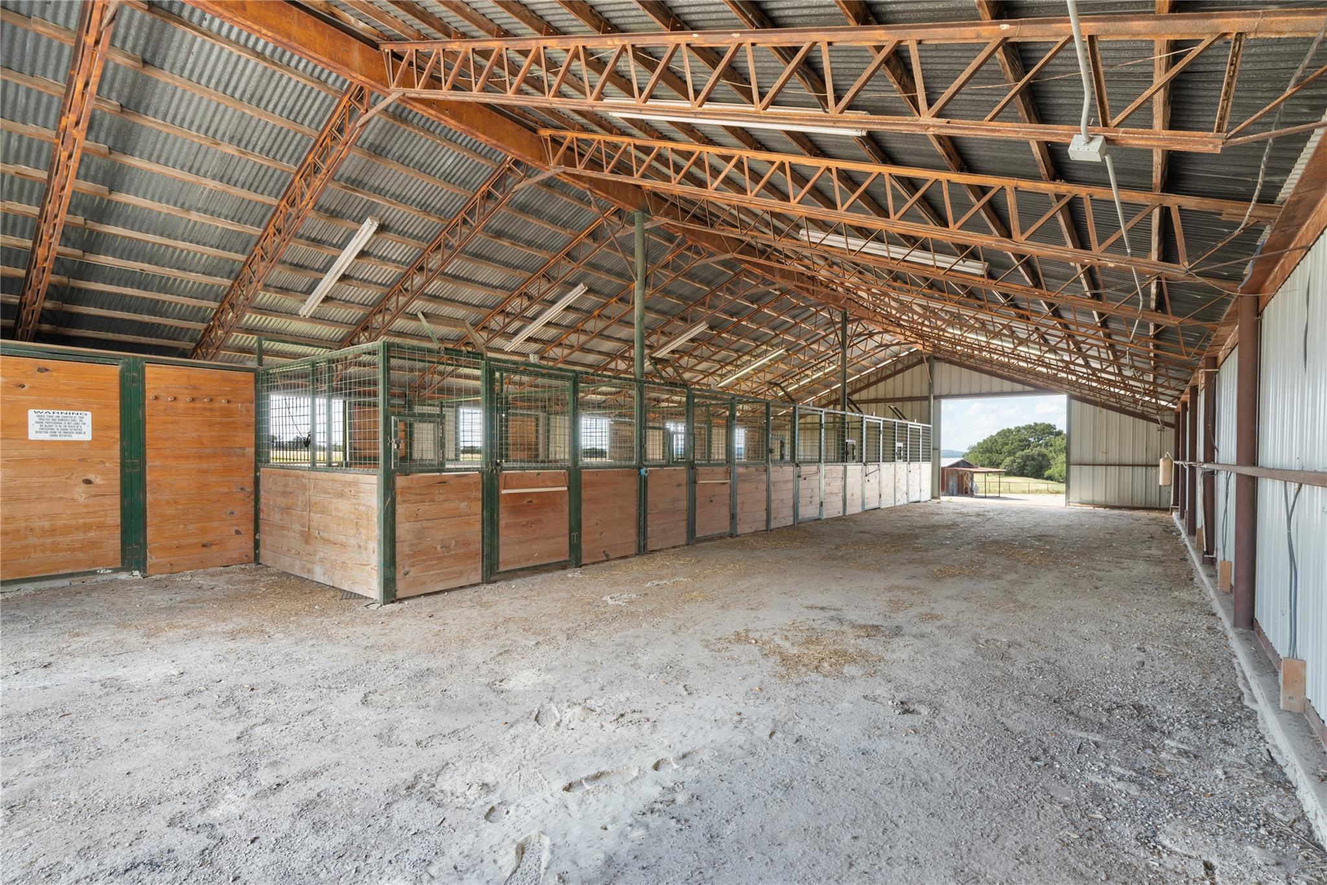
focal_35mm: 16
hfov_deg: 96.7
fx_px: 590
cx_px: 664
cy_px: 442
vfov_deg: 73.8
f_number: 8
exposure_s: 1/6
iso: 400
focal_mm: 16
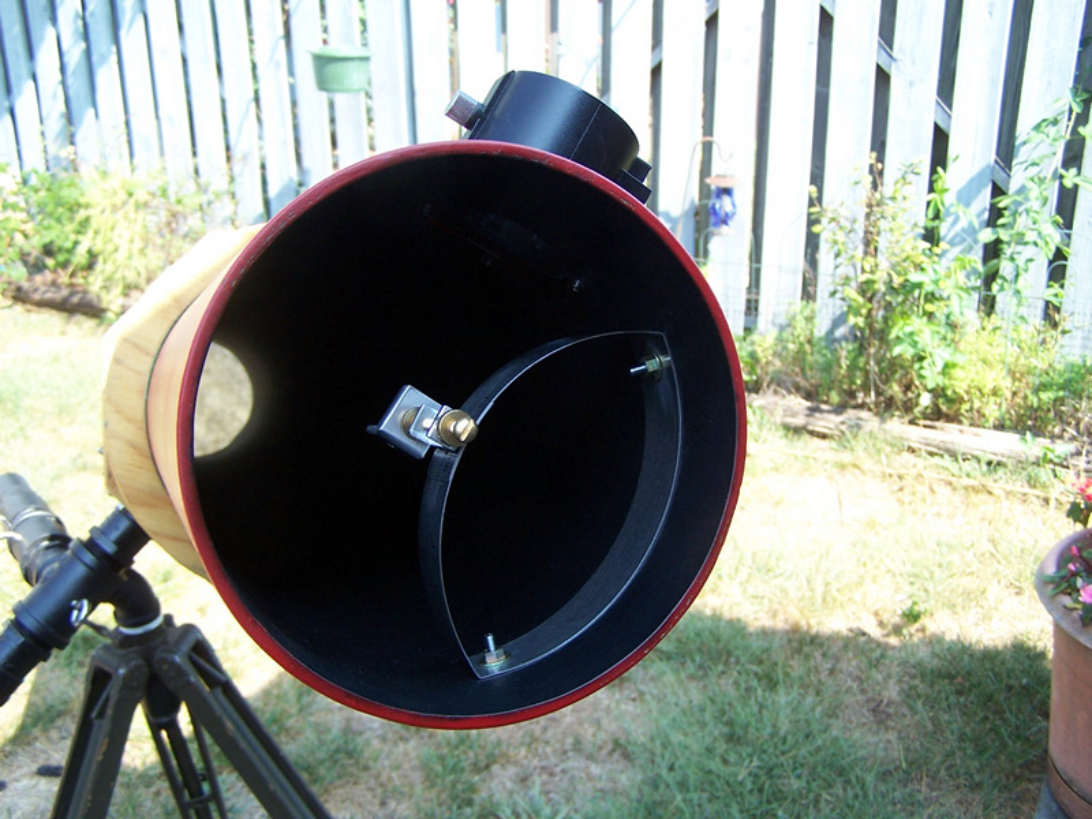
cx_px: 546
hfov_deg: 49.0
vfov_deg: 37.7
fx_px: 1199
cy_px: 410
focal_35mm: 38
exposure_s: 1/180
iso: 80
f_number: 2.8
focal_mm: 6.3
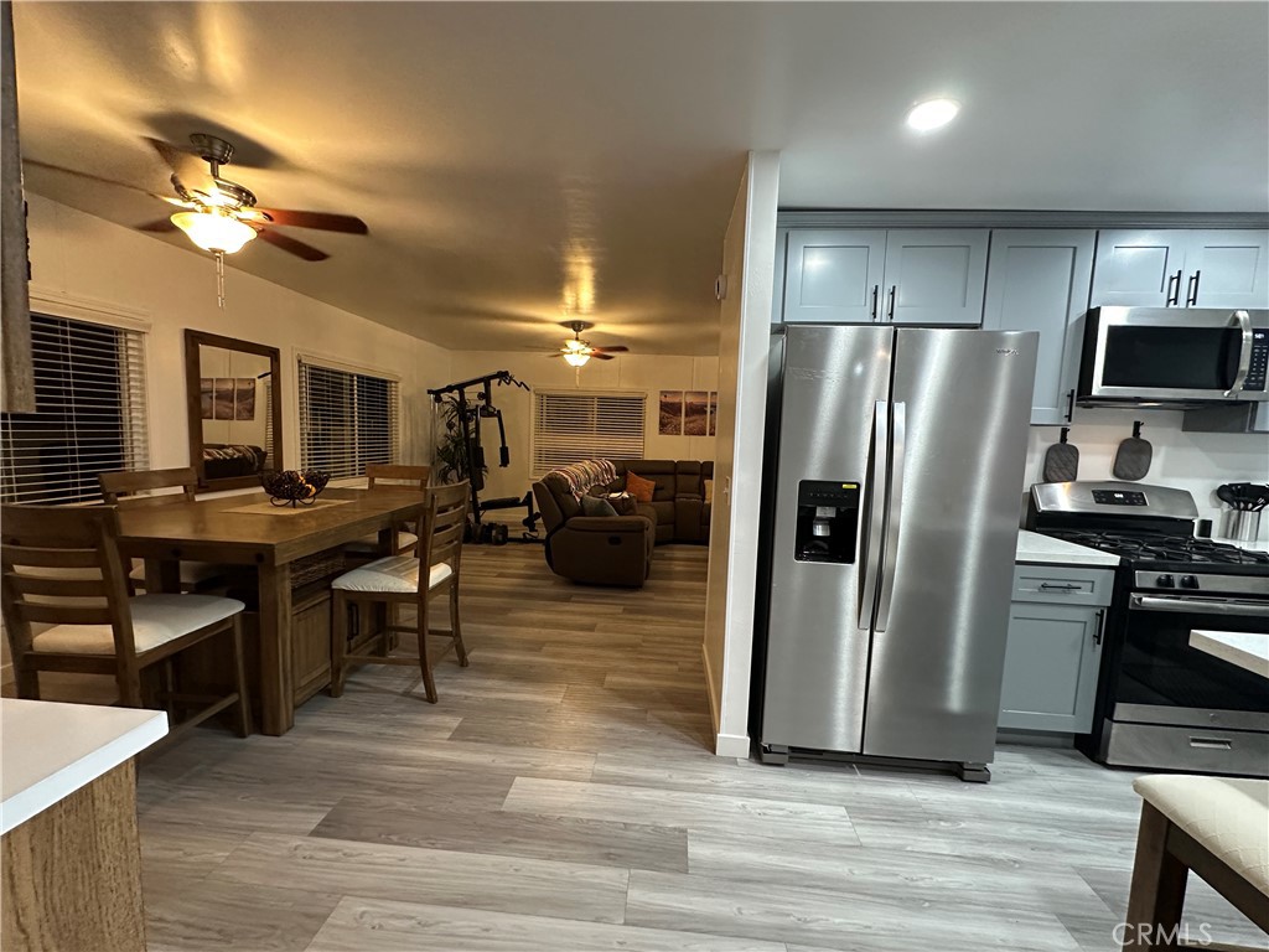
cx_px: 634
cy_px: 476
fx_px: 513
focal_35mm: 14
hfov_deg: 102.1
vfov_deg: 85.7
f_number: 2.2
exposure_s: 1/60
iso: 320
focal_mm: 2.22
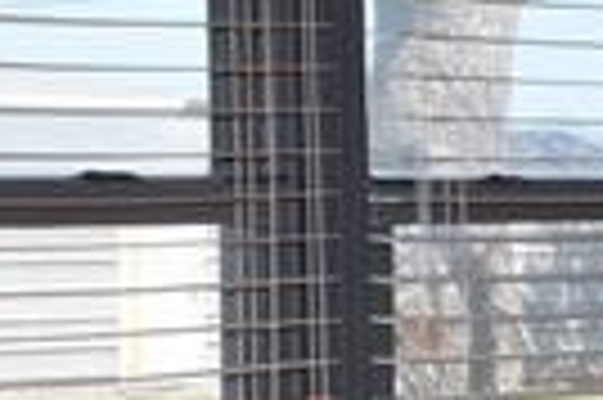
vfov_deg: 6.6
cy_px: 333
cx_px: 1312
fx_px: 3446
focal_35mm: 206
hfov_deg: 9.2
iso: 400
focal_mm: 18
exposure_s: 1/250
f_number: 8
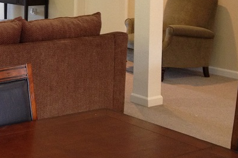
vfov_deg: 15.0
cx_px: -49
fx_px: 588
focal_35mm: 89
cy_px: -7
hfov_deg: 21.2
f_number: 2.4
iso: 125
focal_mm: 4.28
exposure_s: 1/20
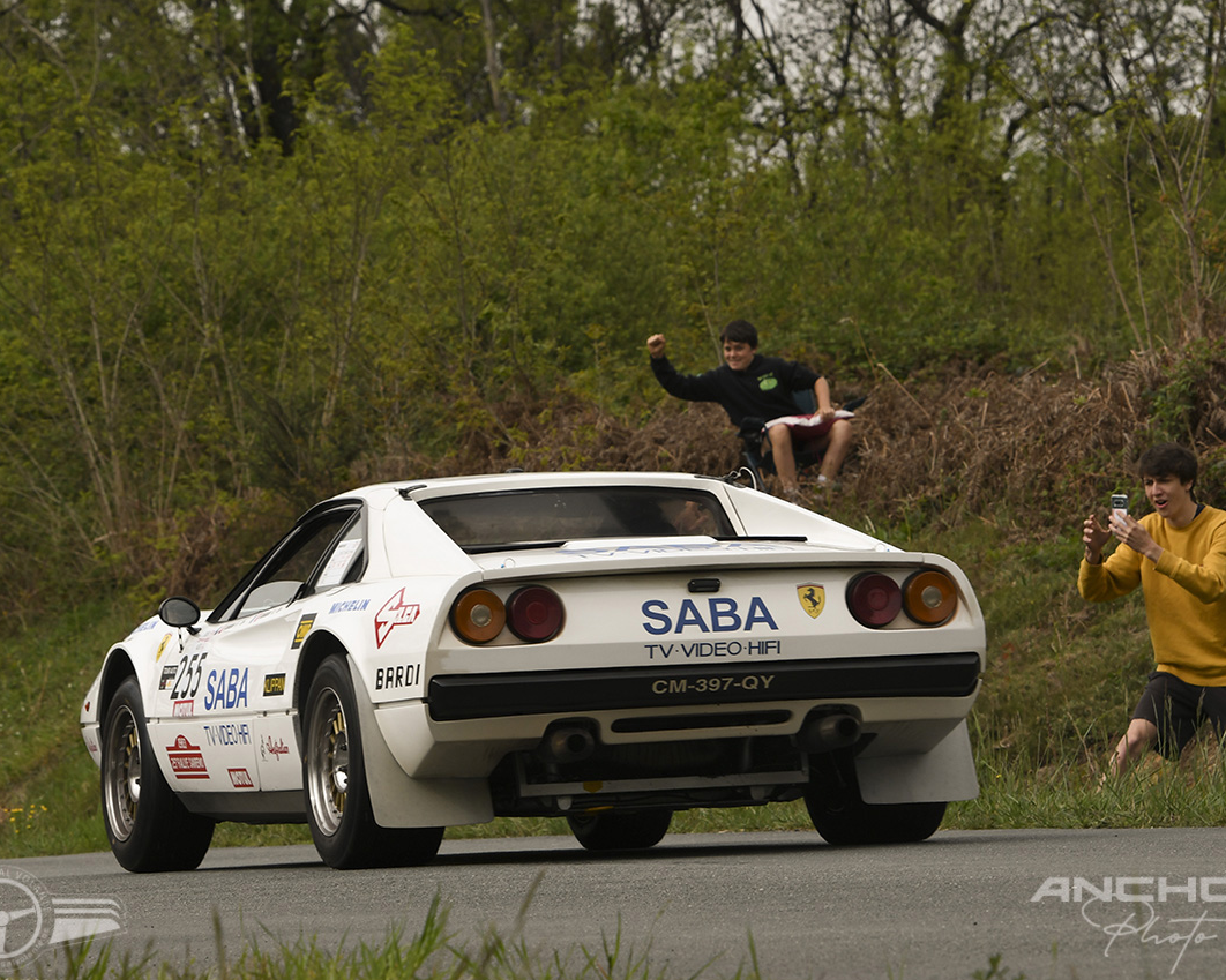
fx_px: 7509
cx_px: 584
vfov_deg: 7.5
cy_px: 490
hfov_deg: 9.3
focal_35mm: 207
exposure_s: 1/800
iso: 250
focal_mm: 122
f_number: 8
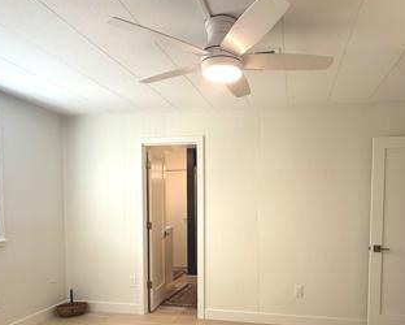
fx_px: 336
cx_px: 234
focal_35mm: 28
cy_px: 221
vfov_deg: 50.5
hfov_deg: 61.9
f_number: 2.2
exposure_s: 1/99
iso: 80
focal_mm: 2.22
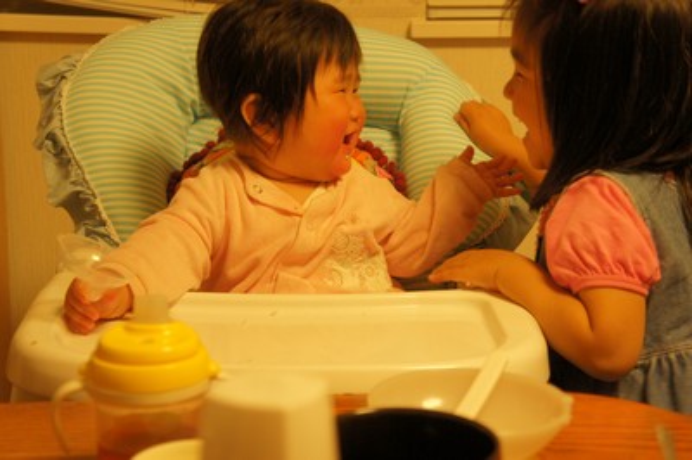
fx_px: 1296
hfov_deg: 29.9
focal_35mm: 68
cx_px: 346
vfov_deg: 20.1
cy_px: 230
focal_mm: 45
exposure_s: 1/40
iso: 640
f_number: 5
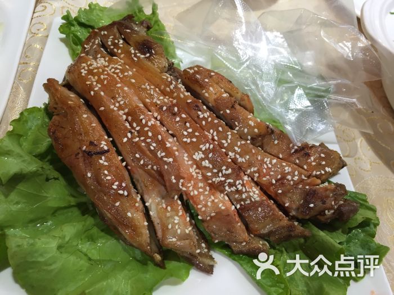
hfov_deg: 61.7
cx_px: 197
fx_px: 330
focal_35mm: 29
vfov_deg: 48.2
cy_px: 148
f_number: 2.2
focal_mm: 4.15
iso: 80
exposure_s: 1/33
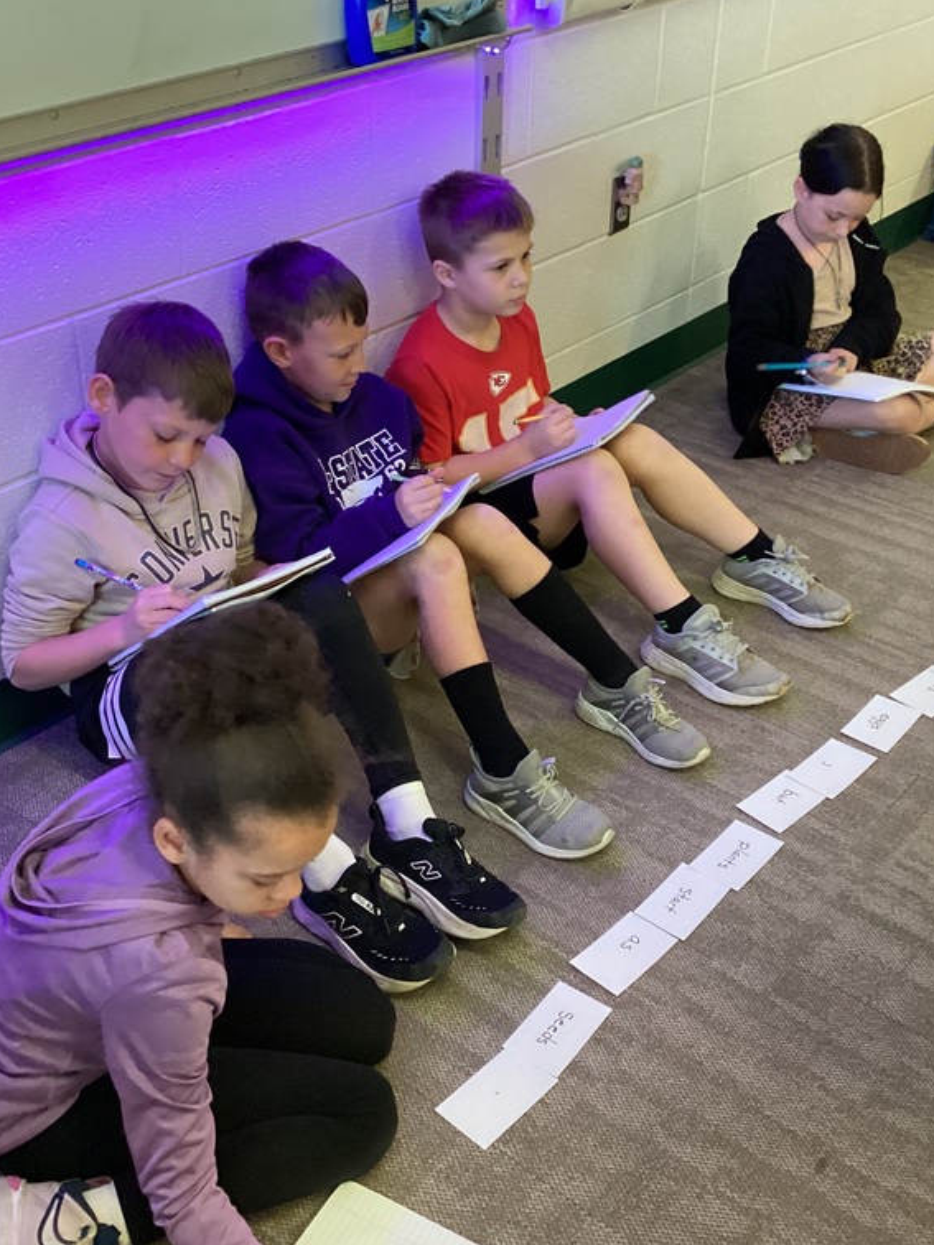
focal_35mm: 42
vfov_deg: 44.8
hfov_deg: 34.3
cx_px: 469
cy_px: 616
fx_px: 1511
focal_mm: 3.3
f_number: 2.4
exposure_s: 1/30
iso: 400
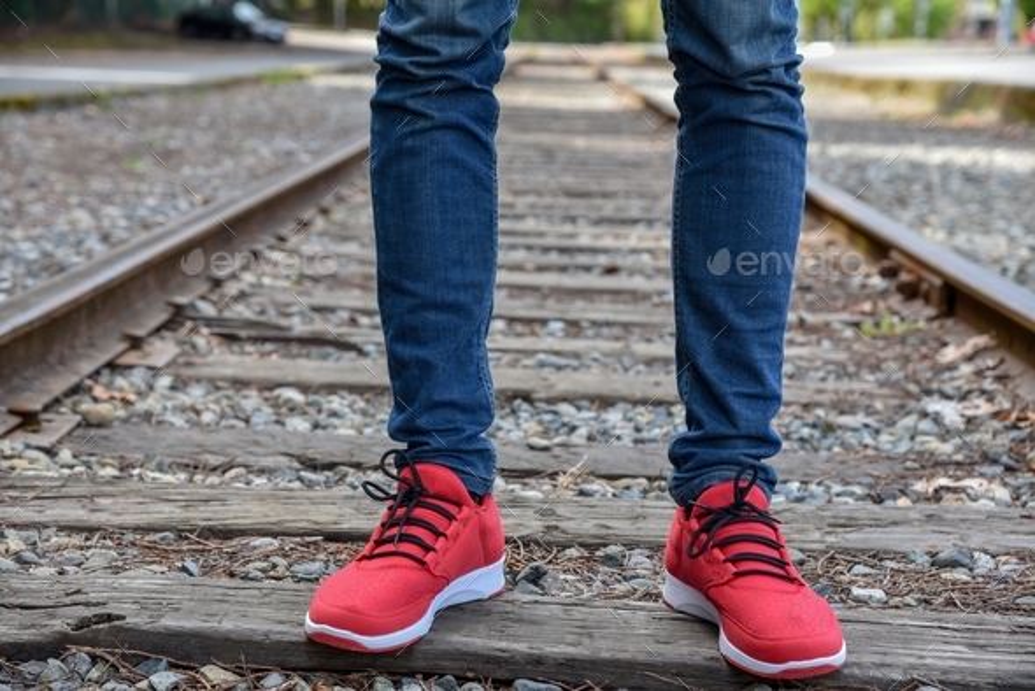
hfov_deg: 26.0
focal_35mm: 78
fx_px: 2243
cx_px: 518
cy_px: 346
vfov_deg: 17.5
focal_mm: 78
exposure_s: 1/320
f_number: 6.3
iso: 400
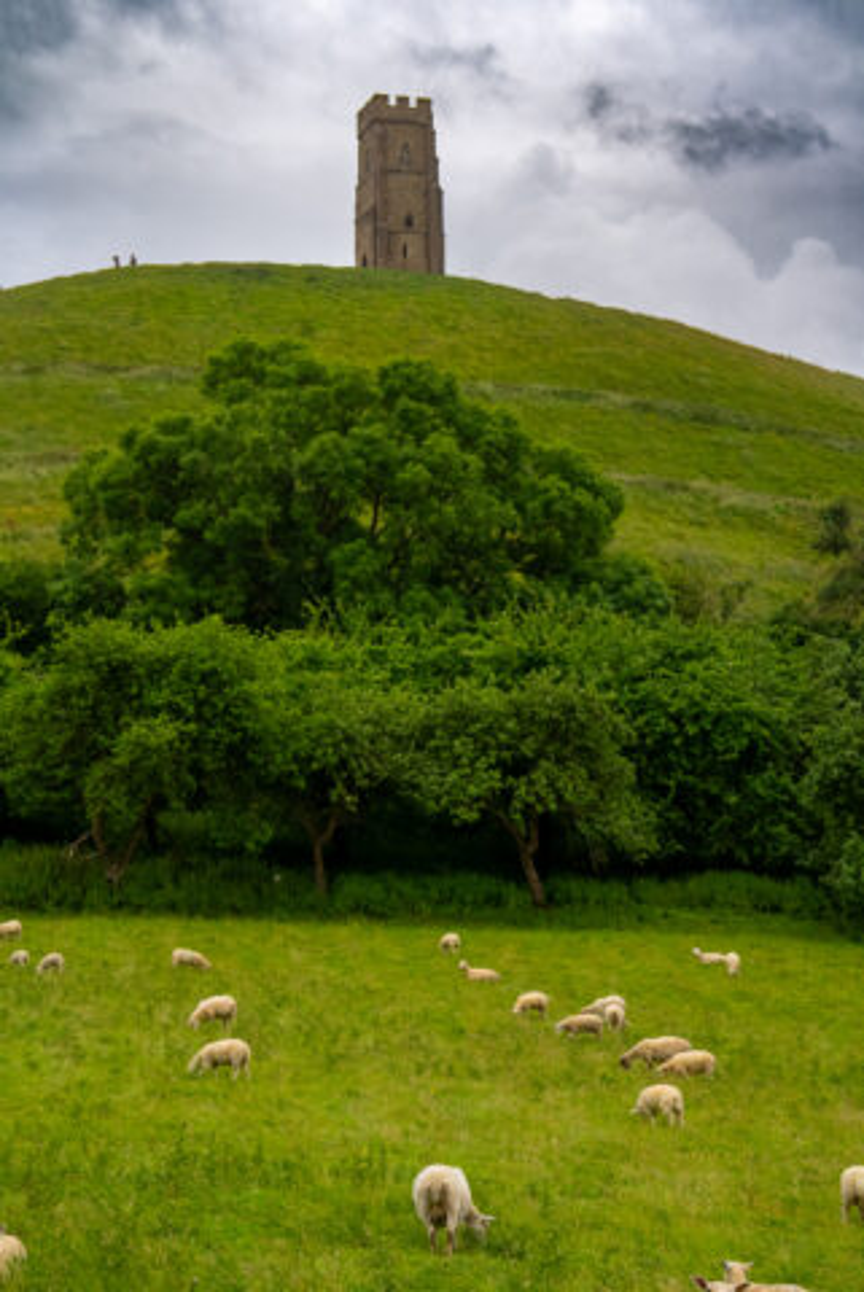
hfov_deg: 19.5
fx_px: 2514
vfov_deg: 28.8
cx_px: 432
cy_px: 646
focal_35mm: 70
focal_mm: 70
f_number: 8
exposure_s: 1/50
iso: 400
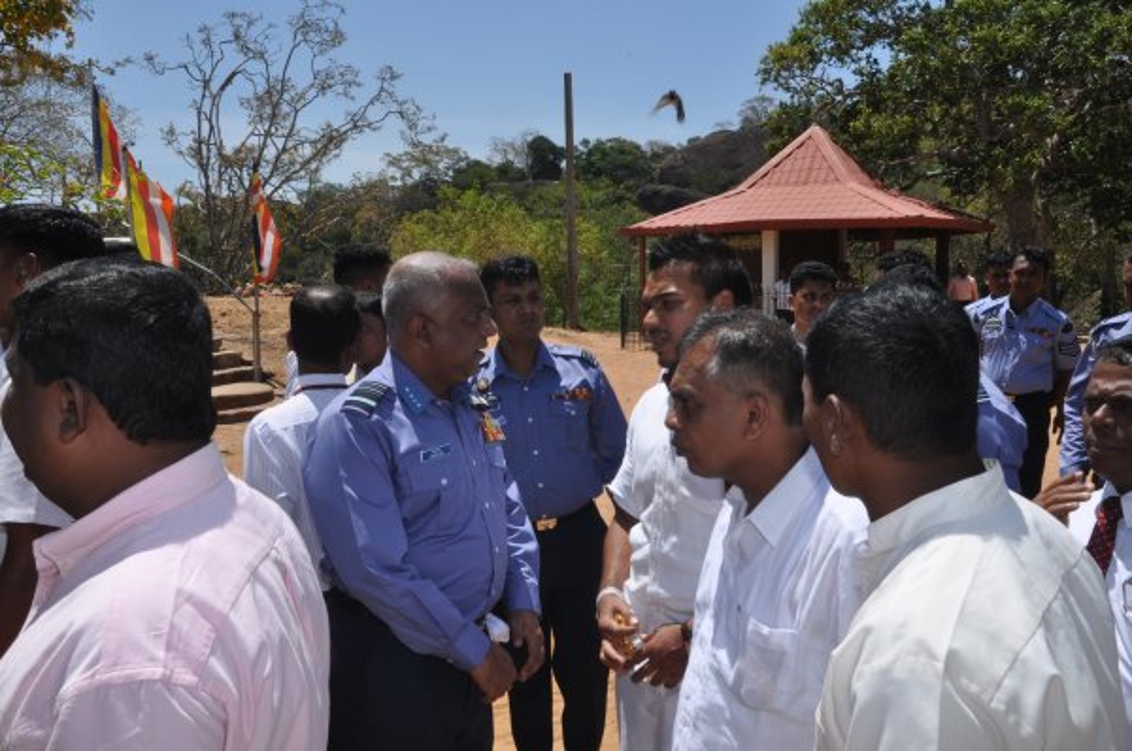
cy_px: 376
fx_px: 1130
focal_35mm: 36
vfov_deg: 36.8
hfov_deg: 53.2
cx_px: 566
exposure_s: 1/200
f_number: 22
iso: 400
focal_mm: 24
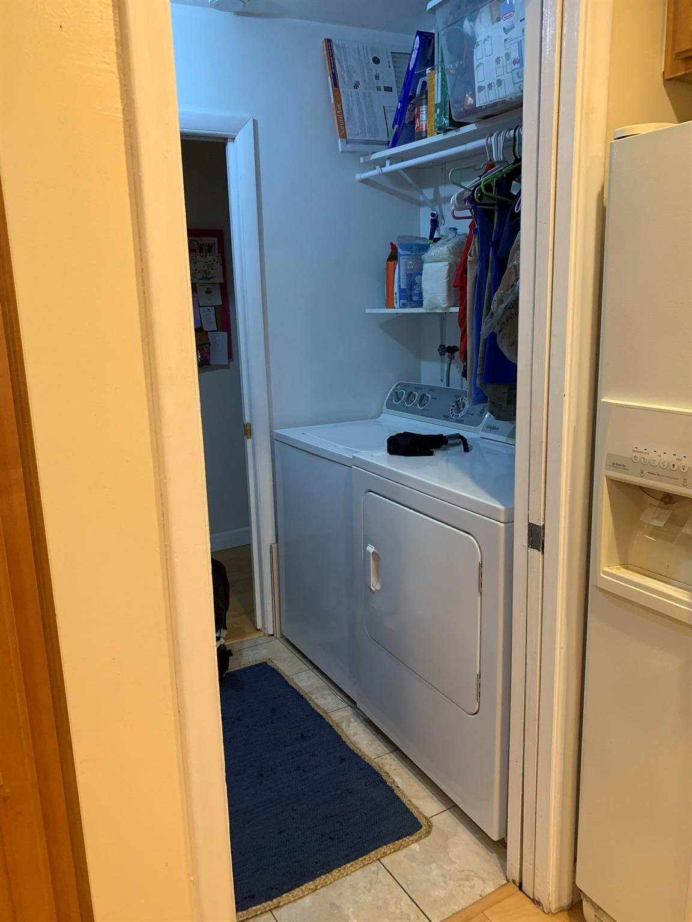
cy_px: 461
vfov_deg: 67.3
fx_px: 693
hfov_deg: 53.1
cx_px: 346
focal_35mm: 26
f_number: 1.8
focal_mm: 4.25
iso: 160
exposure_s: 1/60
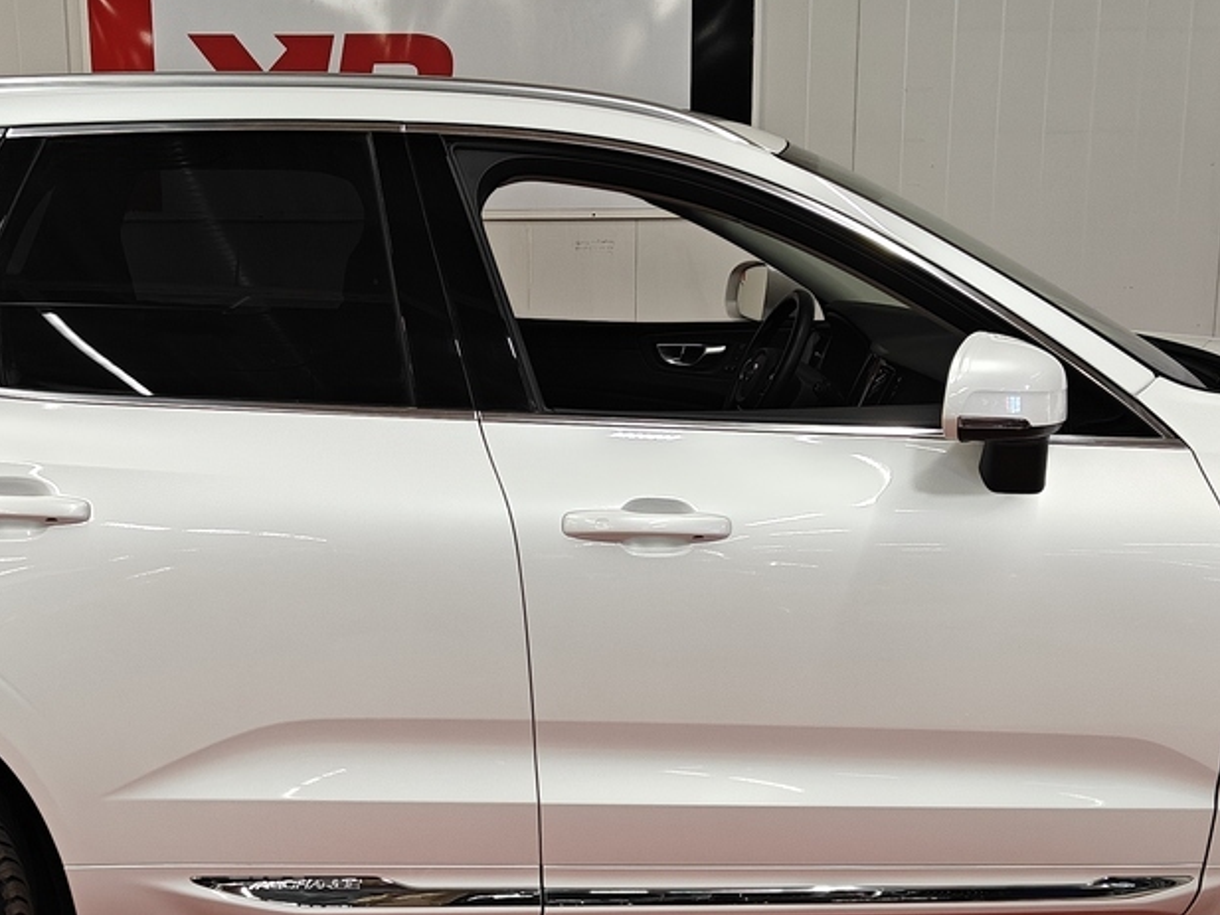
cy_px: 660
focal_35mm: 56
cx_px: 558
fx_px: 1974
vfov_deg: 25.9
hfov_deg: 34.3
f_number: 1.8
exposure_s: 1/100
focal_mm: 5.59
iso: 64
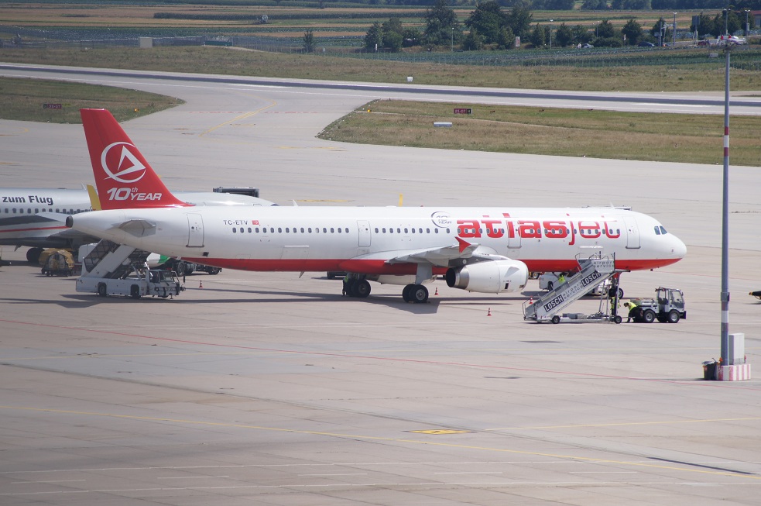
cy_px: 253
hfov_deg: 6.9
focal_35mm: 300
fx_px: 6334
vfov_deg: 4.6
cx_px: 380
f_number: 9
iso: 100
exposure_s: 1/400
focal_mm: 200
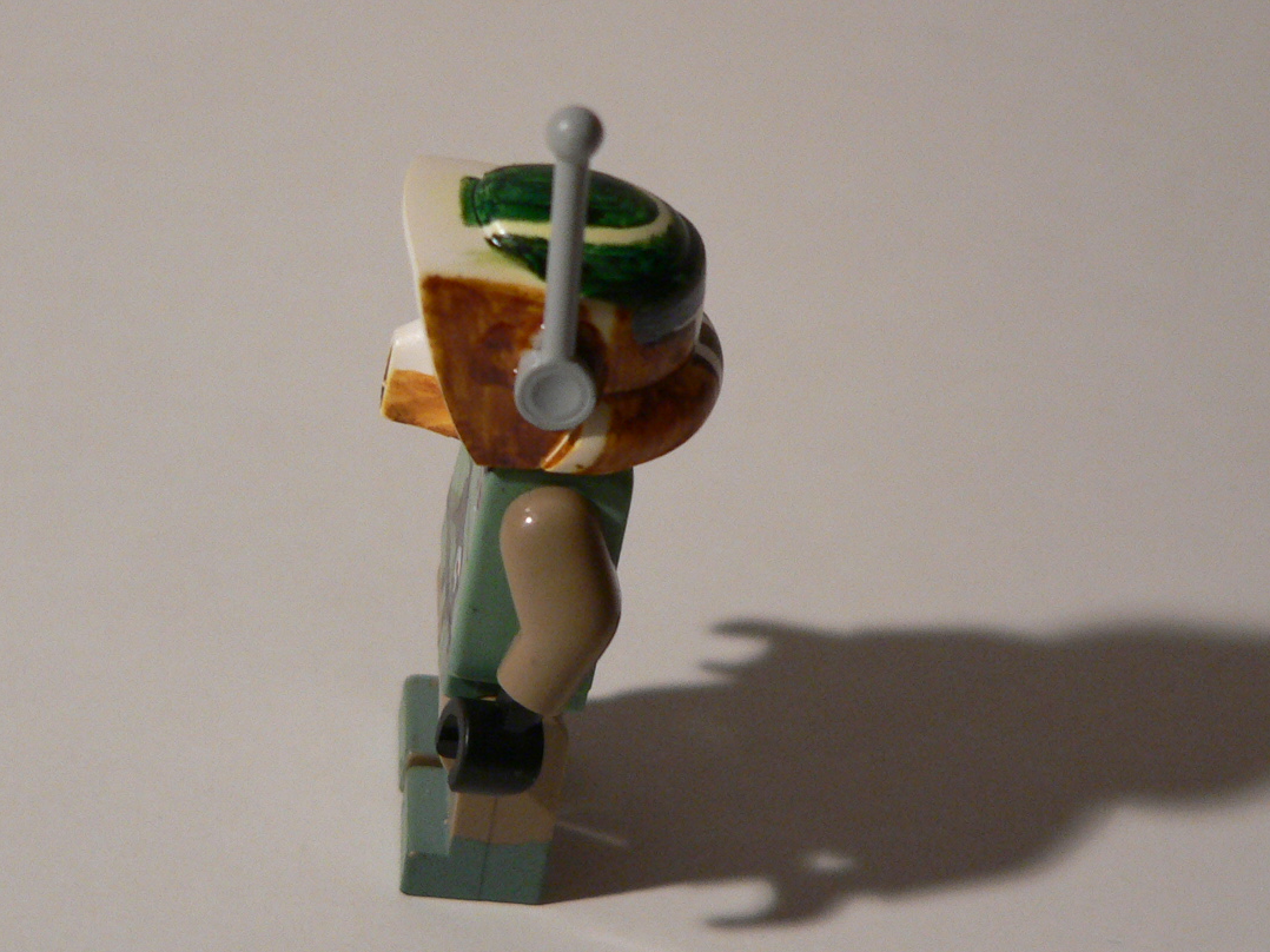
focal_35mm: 95
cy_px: 480
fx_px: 3485
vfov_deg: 15.6
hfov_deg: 20.6
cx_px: 504
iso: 200
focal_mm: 10.7
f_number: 2.8
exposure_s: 1/25
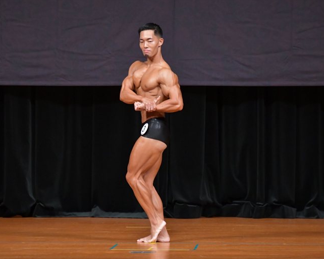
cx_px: 145
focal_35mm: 323
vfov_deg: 4.8
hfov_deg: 6.0
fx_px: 3096
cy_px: 129
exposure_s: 1/400
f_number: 5.6
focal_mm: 190
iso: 5000
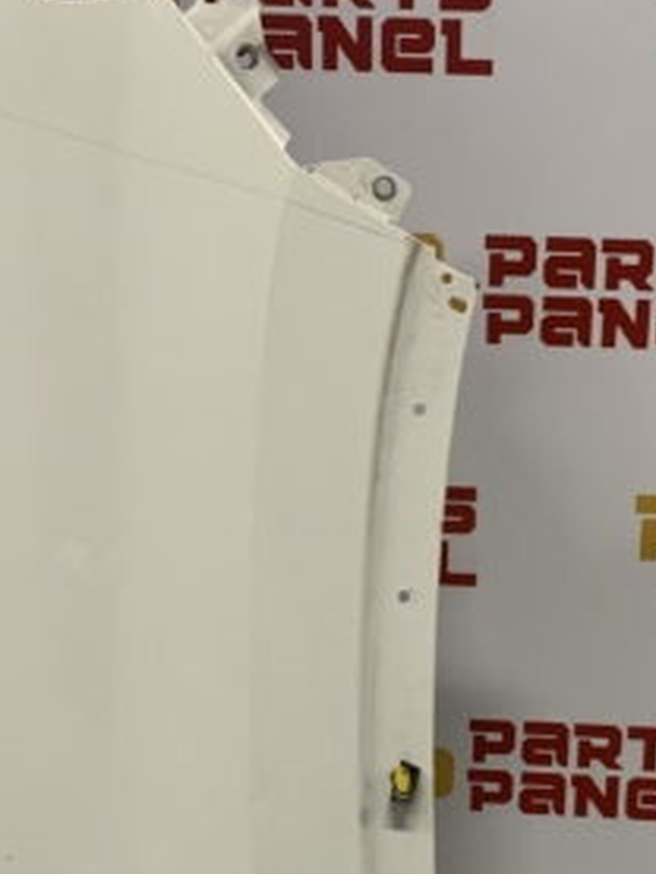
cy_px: 839
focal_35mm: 75
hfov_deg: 19.6
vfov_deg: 24.9
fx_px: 1894
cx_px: 438
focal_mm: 4.25
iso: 250
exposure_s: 1/60
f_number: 1.8
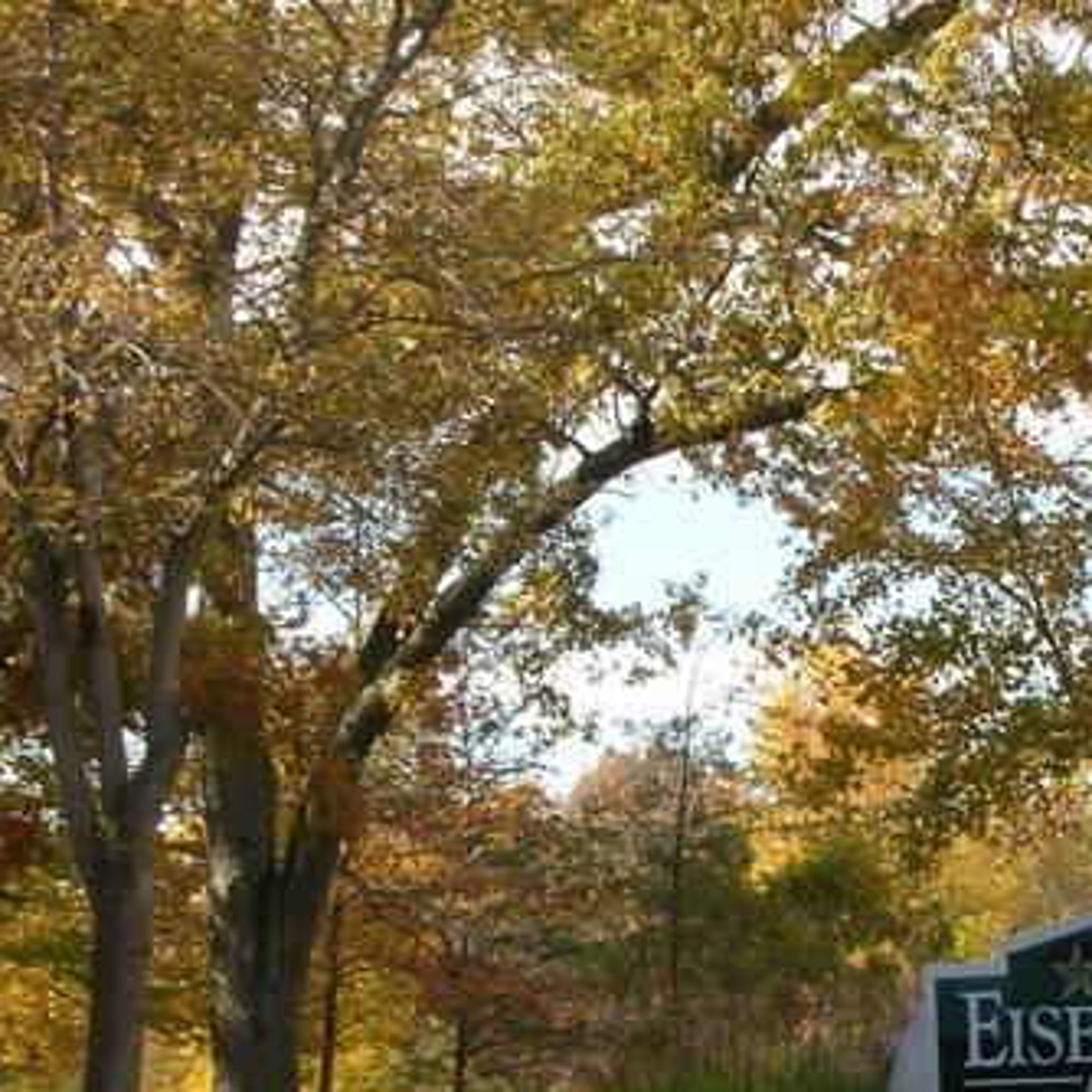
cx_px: 938
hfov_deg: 9.6
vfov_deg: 9.6
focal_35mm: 182
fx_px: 6496
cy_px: 798
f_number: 4.8
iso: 50
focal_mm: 14.3
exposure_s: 1/150
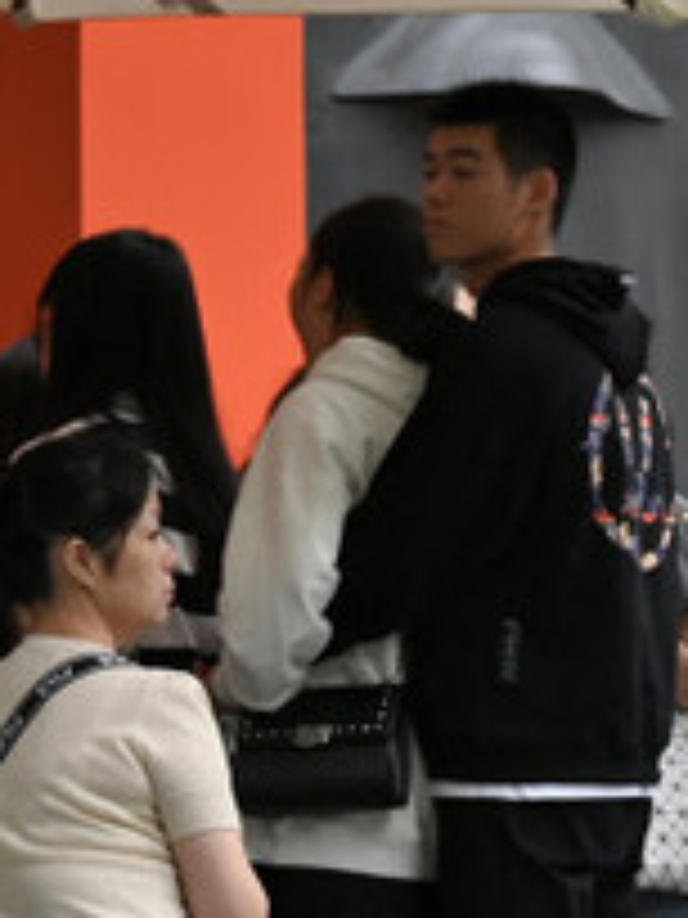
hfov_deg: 5.2
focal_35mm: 283
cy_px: 162
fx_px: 7500
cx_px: 1070
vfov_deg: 7.0
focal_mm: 50
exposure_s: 1/125
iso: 250
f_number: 4
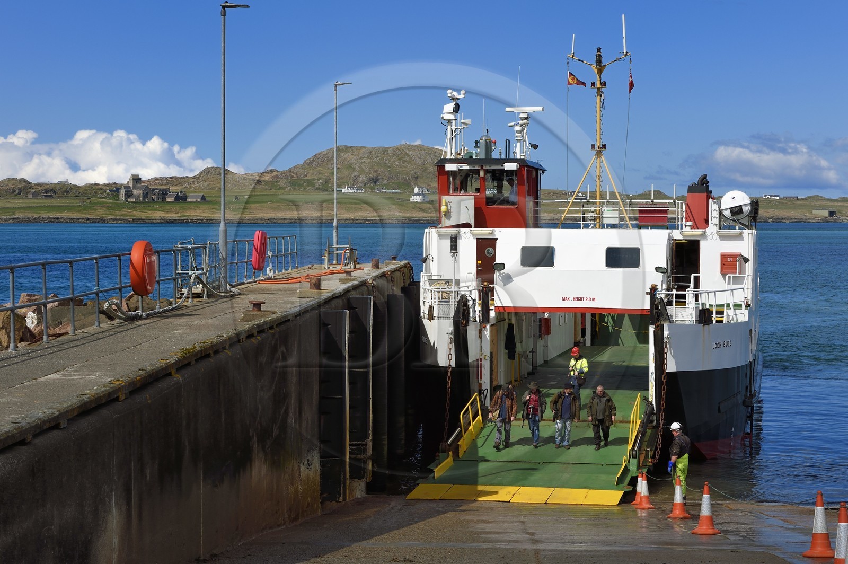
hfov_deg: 27.0
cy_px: 282
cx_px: 424
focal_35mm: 75
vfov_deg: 18.2
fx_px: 1765
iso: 200
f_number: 14
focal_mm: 75
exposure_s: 1/320
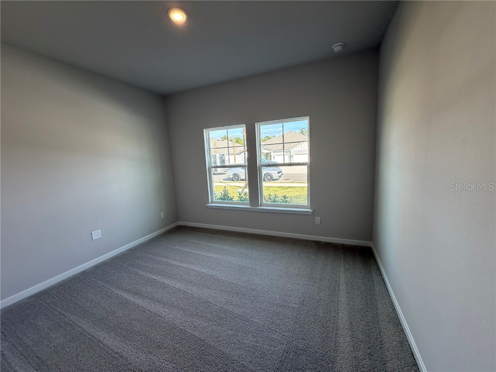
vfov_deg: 85.7
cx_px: 248
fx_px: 201
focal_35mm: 14
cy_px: 186
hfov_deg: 102.1
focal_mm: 2.22
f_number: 2.2
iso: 125
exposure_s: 1/120
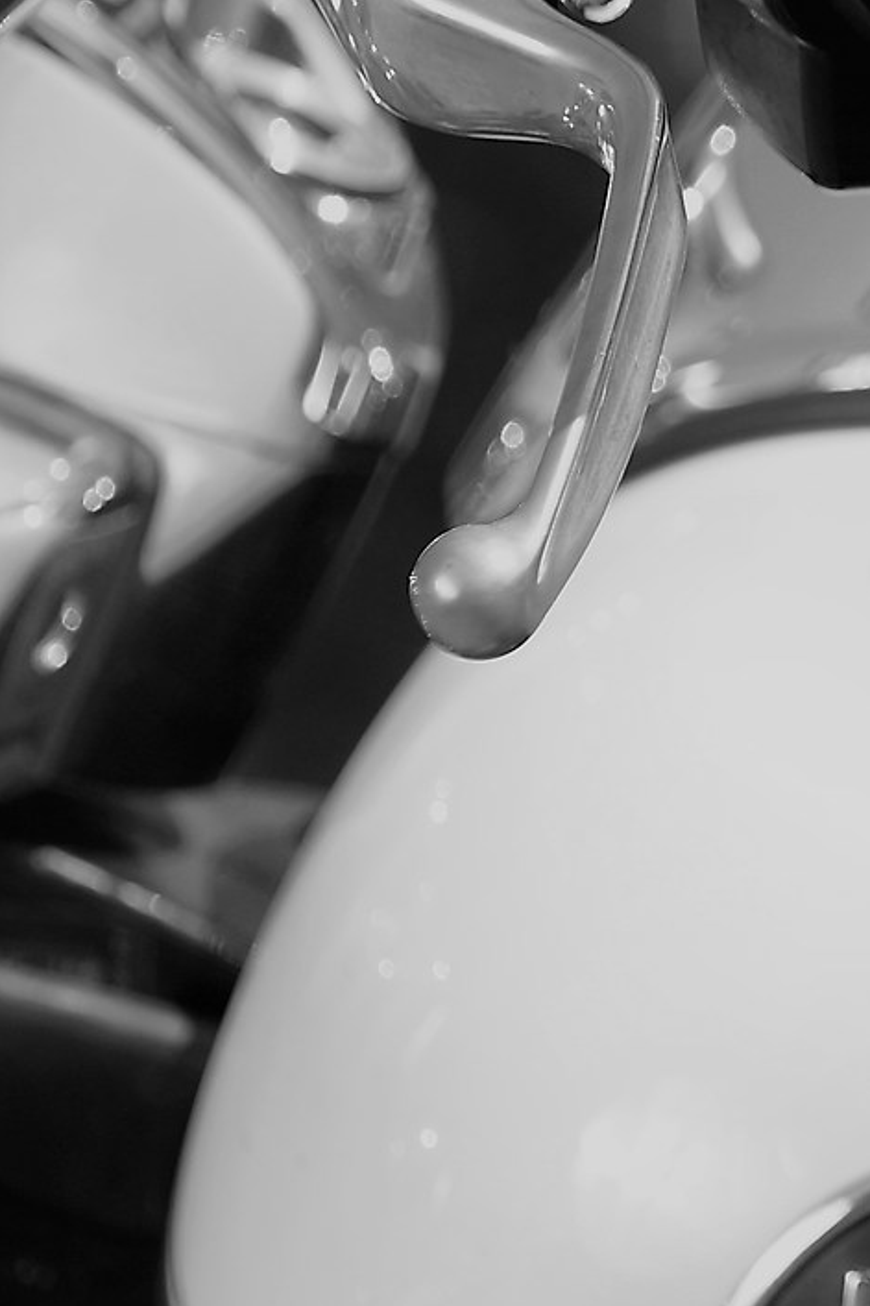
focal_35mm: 611
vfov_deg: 3.4
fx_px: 22158
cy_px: 192
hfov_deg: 2.2
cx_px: 1871
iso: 200
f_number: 5.6
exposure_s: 1/400
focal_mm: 180
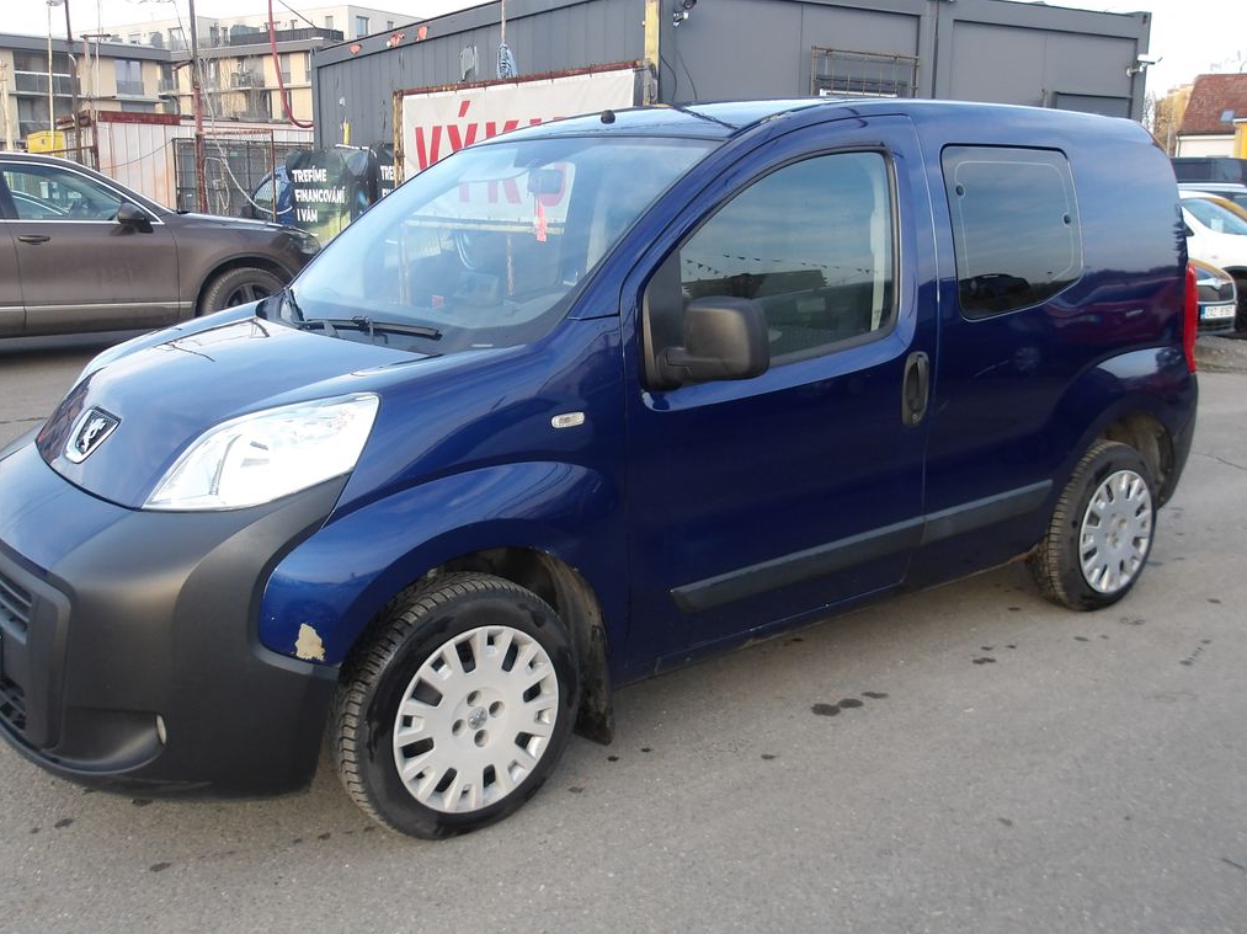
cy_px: 417
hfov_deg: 56.8
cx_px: 585
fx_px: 1152
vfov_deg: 44.1
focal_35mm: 32
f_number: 3
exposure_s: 1/82
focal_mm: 4.9
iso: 100
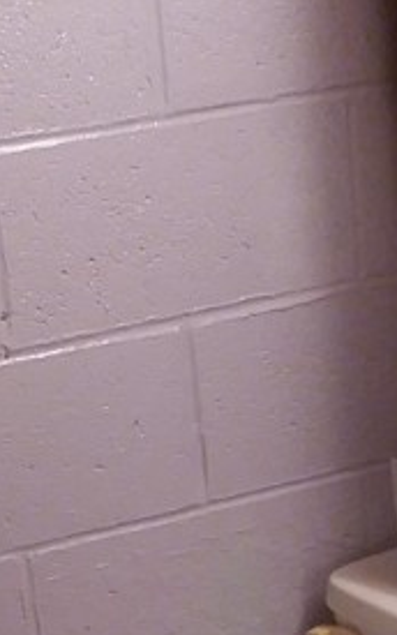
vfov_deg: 23.8
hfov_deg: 14.8
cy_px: 476
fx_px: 1488
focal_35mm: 86
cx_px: -39
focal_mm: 2.47
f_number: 1.9
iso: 160
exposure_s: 1/30
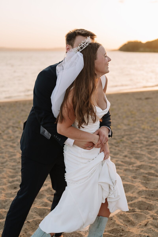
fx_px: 329
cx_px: 79
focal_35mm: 50
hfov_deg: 27.0
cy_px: 118
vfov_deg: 39.6
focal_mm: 50
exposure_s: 1/640
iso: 250
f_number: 2.5
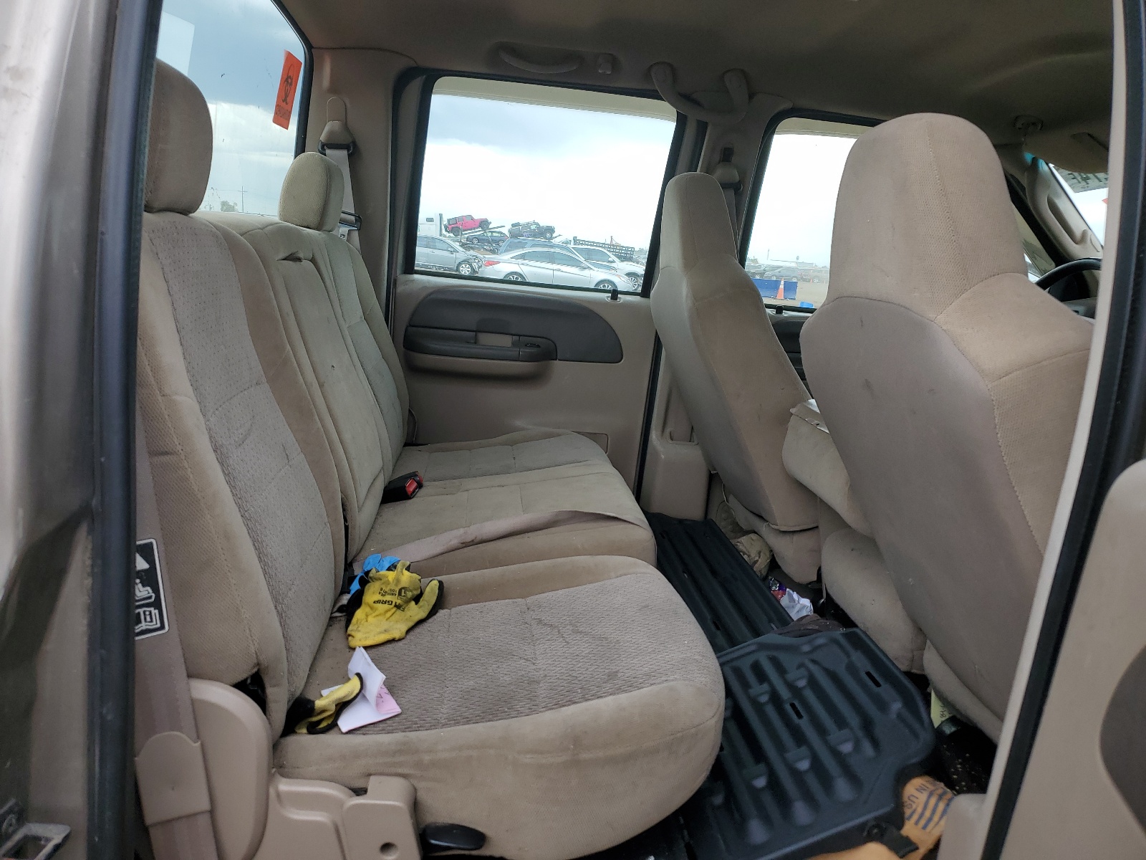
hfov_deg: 67.3
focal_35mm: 26
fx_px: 861
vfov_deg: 53.1
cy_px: 430
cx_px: 573
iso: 50
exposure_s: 1/435
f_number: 1.5
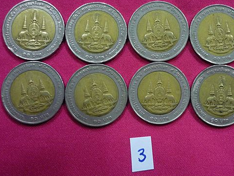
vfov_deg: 32.0
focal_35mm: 45
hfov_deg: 41.6
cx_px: 155
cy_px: 66
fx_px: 304
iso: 400
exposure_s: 1/8
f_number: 2.8
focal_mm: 5.5
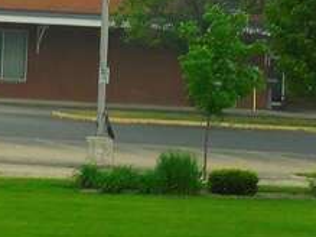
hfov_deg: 3.6
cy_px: -153
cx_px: -227
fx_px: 5027
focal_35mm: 551
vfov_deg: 2.7
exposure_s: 1/200
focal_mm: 27.2
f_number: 4.9
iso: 500
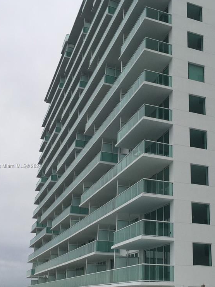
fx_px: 389
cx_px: 144
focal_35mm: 47
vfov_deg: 40.3
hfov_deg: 30.6
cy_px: 166
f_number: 2.2
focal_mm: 4.15
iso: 32
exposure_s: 1/590
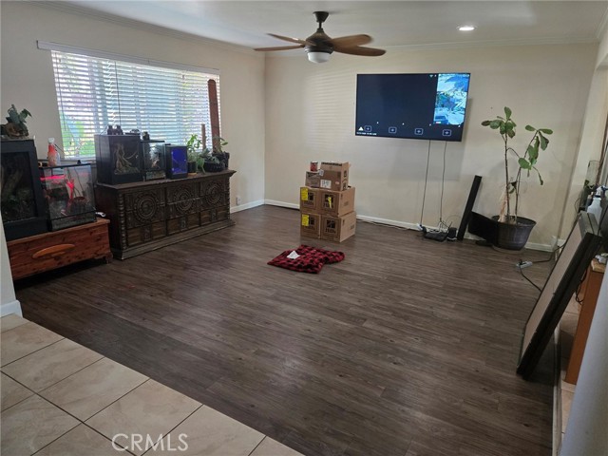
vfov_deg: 58.9
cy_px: 228
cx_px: 304
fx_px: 404
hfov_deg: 73.9
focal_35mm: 23
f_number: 1.8
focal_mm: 5.4
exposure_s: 1/120
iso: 400
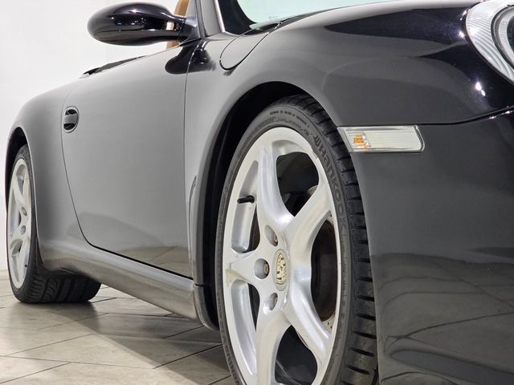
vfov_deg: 21.3
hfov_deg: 28.2
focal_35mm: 69
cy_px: 192
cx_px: 257
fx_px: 1025
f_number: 2.4
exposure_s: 1/120
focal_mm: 7.9
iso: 320
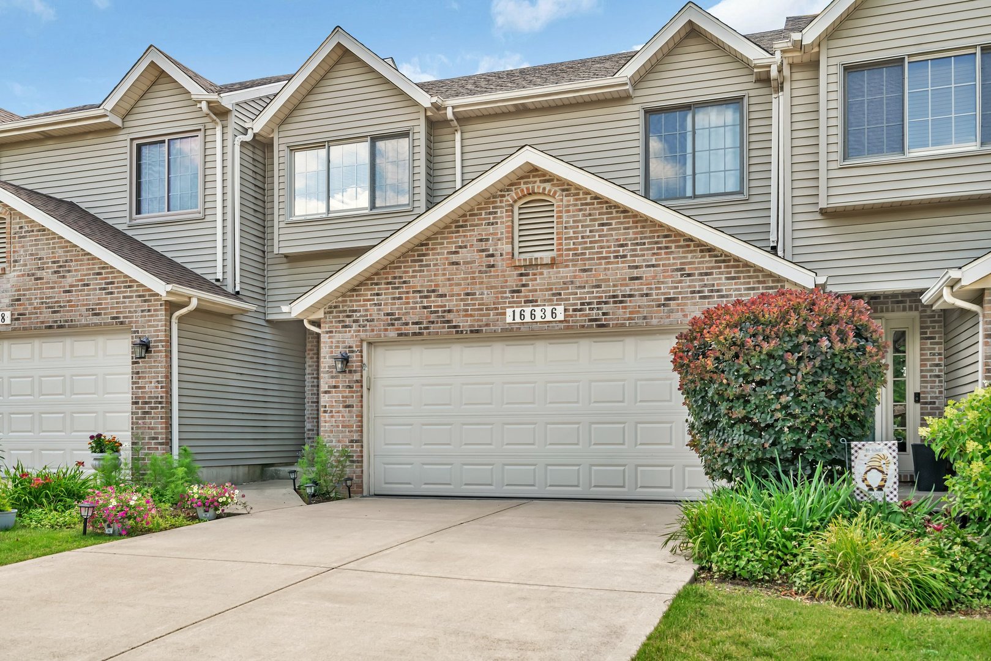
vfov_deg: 43.6
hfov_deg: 61.9
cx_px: 496
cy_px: 330
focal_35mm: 30
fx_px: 826
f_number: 9
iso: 400
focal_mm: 30
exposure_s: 1/80
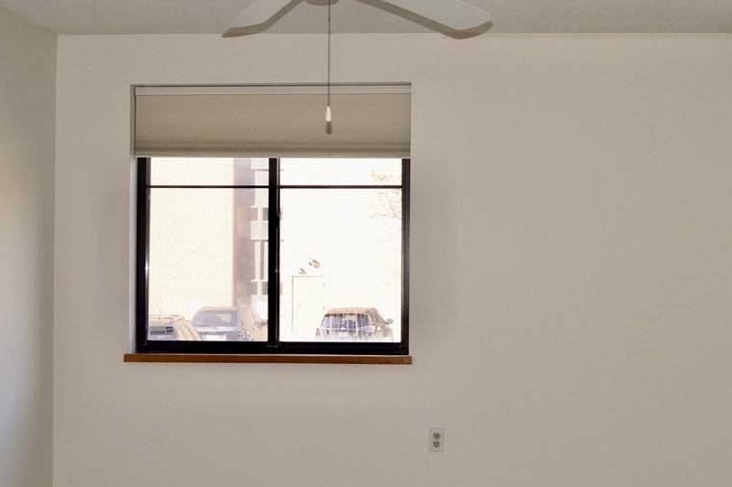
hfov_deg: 32.8
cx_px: 447
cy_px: 285
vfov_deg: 22.2
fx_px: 1239
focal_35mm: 61
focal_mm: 30
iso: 400
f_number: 5
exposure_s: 1/80
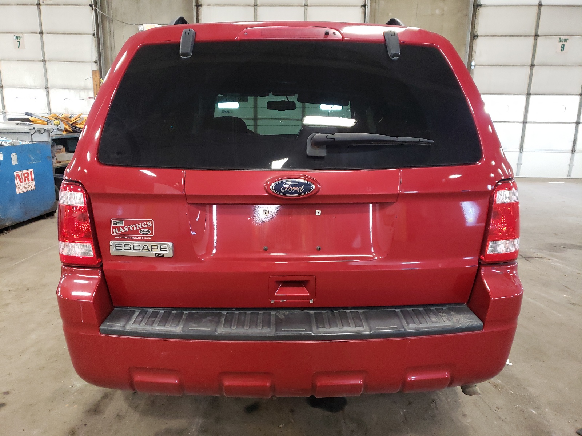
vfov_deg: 53.1
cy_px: 218
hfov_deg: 67.3
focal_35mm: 26
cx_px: 291
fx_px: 437
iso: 299
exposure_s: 1/40
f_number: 1.5
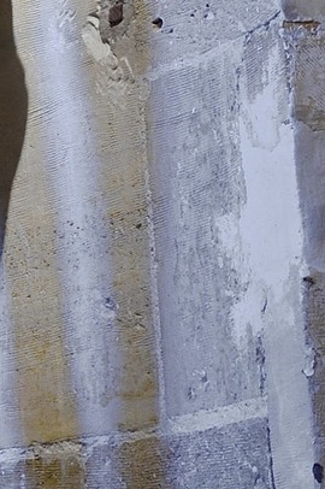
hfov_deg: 5.8
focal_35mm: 225
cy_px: -11
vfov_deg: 9.1
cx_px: -567
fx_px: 3052
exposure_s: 1/10
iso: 800
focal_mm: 38
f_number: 10
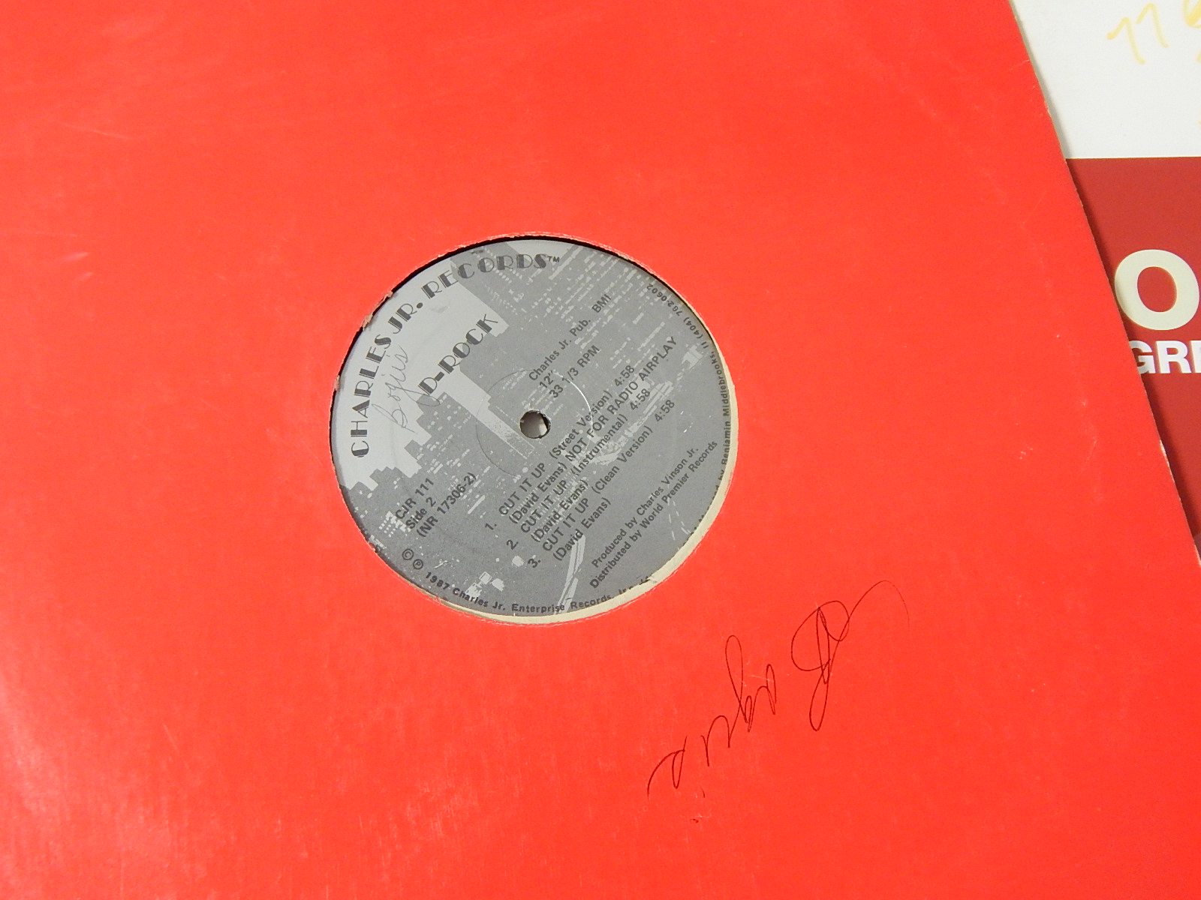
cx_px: 600
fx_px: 1076
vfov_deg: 45.4
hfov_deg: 58.4
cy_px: 450
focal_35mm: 31
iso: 400
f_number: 3.2
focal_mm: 5.6
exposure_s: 1/25
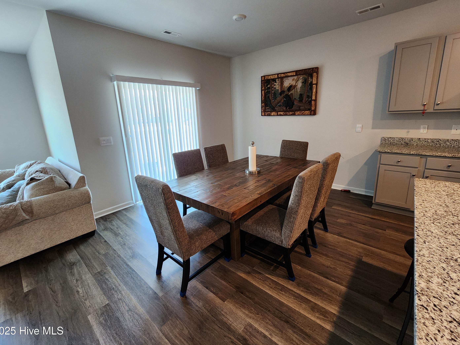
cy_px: 162
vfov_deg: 85.6
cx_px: 232
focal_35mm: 14
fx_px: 186
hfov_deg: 102.1
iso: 320
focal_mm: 2.2
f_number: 2.2
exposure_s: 1/60
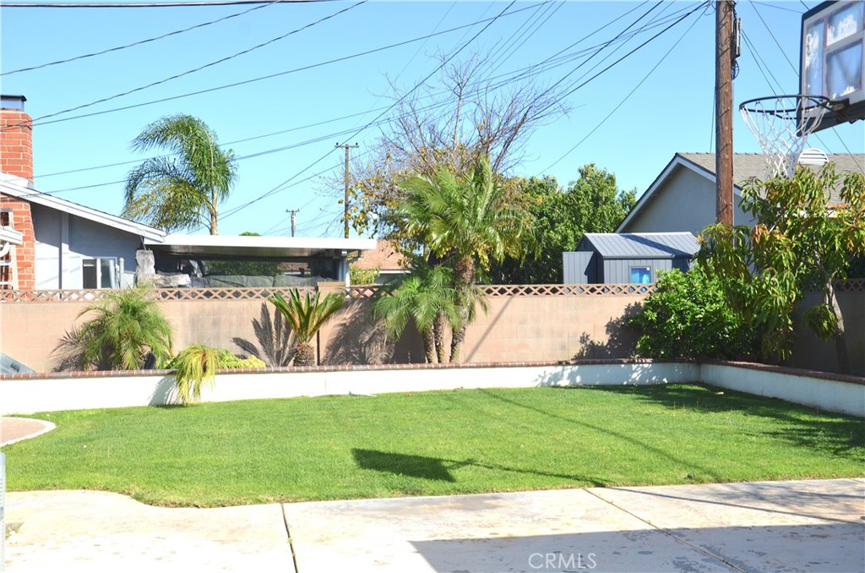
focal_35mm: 48
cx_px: 432
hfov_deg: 41.2
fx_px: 1151
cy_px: 286
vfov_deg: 27.9
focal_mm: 32
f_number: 8
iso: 100
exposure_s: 1/250
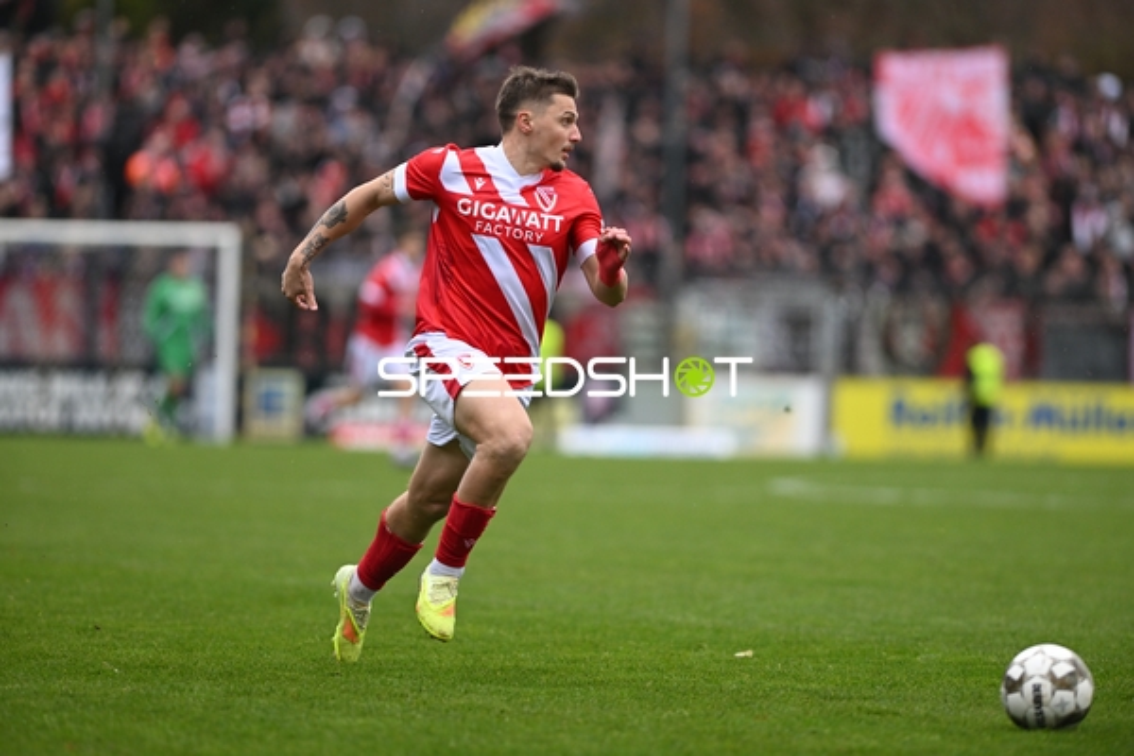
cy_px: 378
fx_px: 9449
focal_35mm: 300
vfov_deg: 4.6
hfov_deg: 6.9
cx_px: 567
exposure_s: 1/2000
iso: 1250
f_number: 3.2
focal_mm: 300
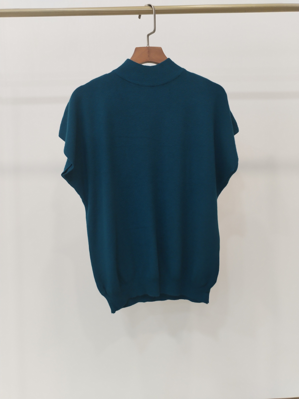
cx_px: 150
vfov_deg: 61.7
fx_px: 334
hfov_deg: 48.2
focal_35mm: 29
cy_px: 200
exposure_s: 1/60
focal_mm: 4.75
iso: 377
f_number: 1.8
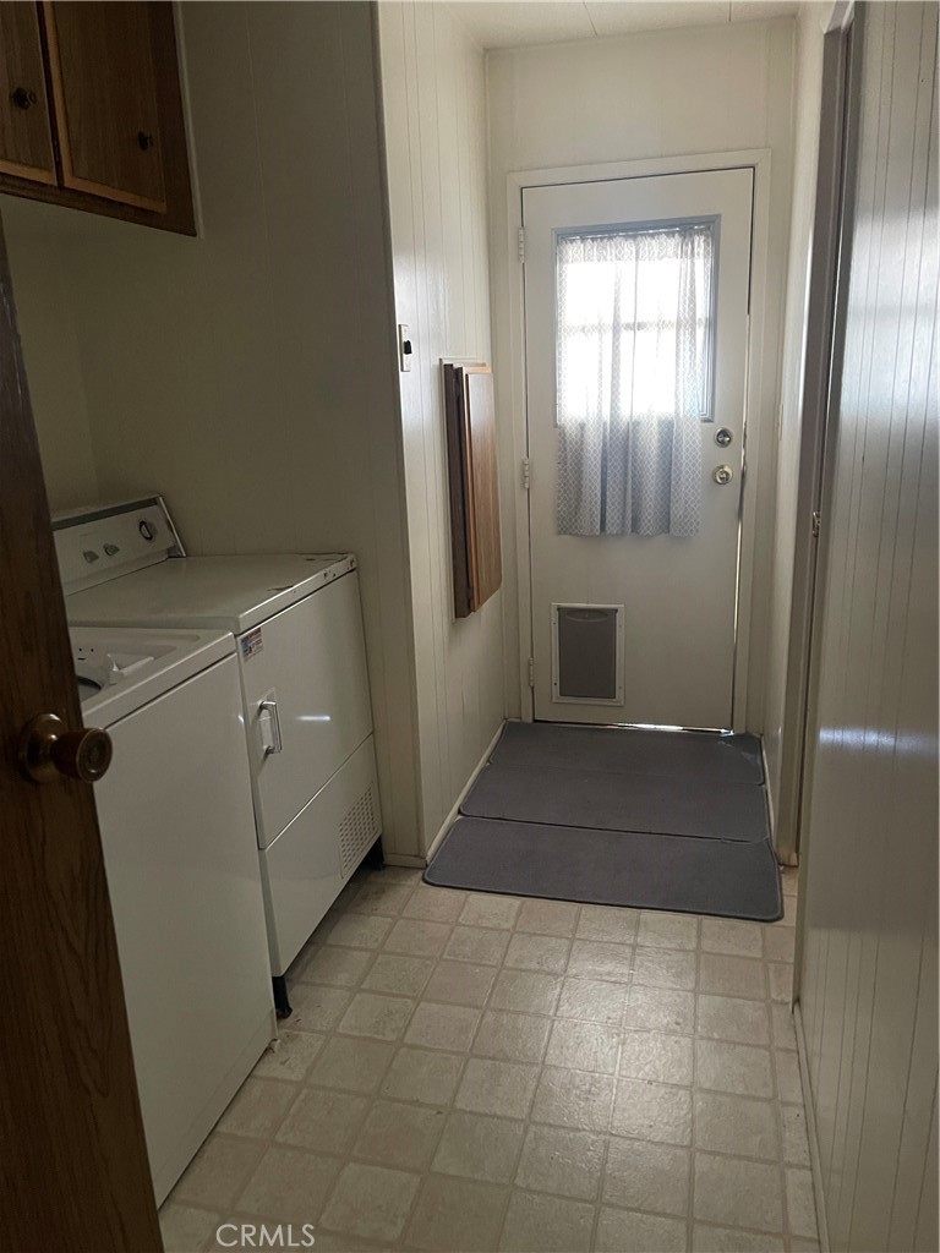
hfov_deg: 54.9
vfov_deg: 69.4
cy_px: 626
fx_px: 905
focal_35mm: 25
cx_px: 470
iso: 500
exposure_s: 1/30
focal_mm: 5.1
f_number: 1.6
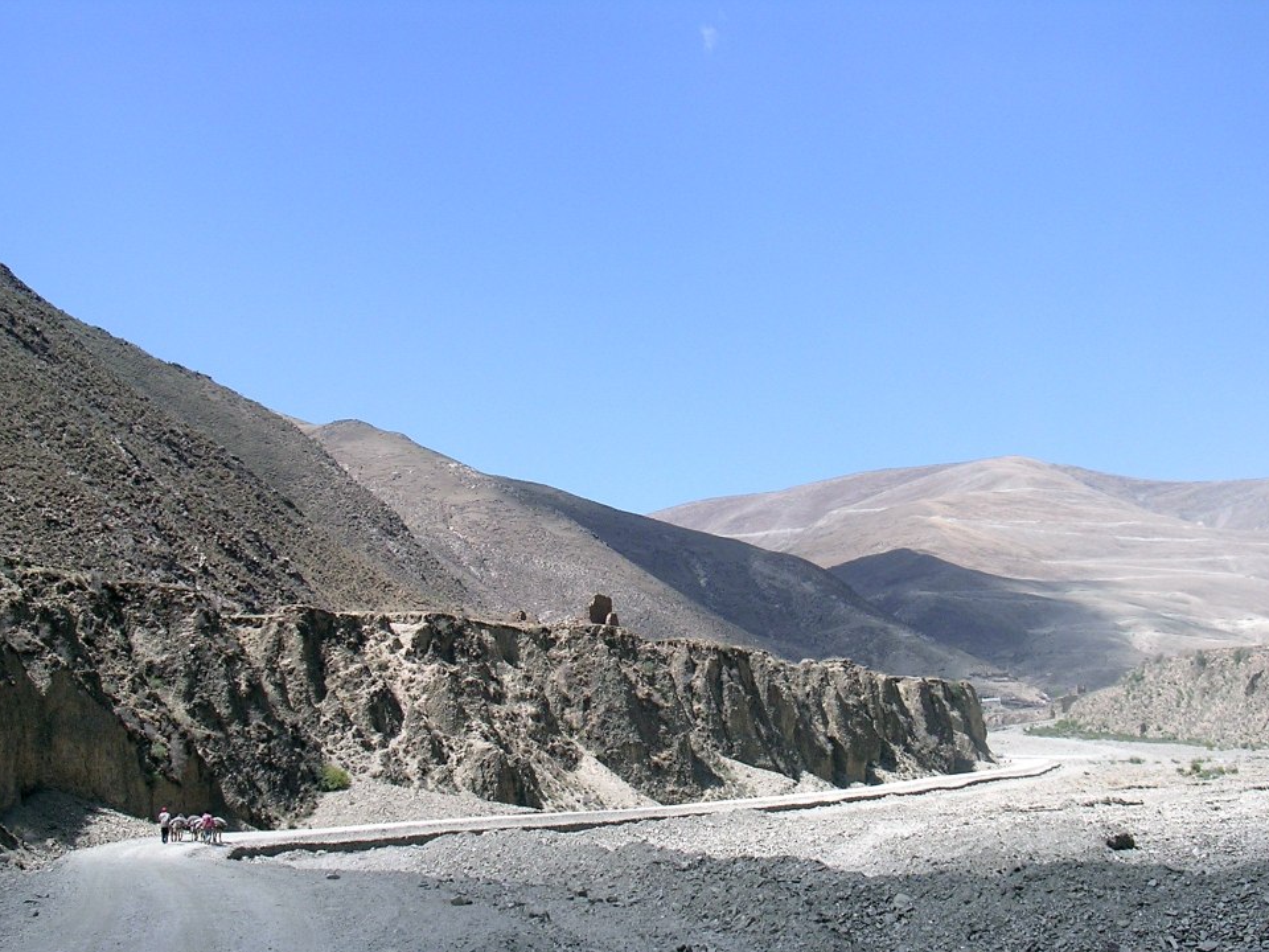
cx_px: 653
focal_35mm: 64
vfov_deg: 22.9
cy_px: 506
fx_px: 2346
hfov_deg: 30.3
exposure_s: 1/584
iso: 100
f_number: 3.4
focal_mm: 9.1
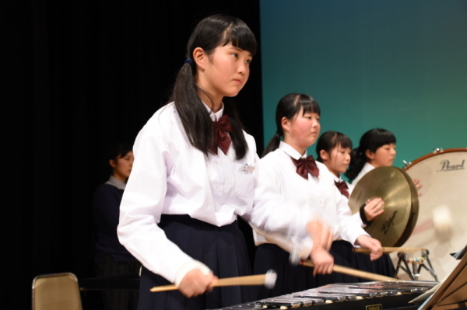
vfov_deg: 23.7
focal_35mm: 57
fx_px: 739
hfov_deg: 35.1
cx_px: 234
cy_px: 155
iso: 400
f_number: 4.2
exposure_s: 1/20
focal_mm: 38
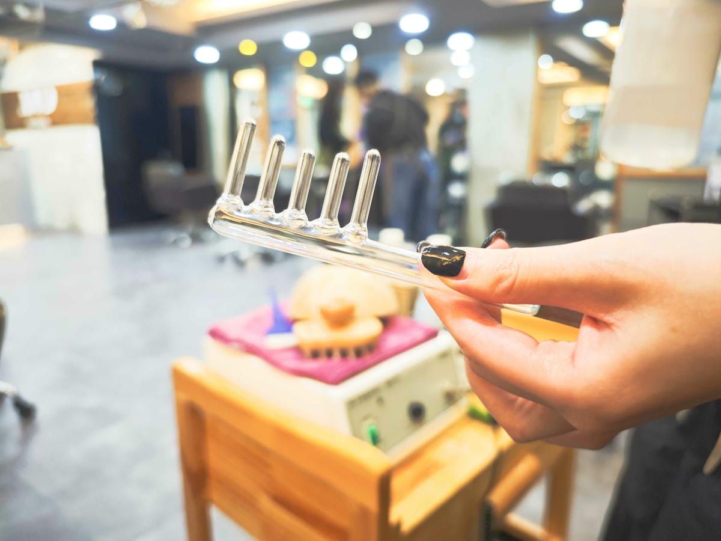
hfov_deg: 73.9
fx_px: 479
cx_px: 360
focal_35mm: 23
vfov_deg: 58.9
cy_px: 270
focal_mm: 8.72
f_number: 1.63
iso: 250
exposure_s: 1/60
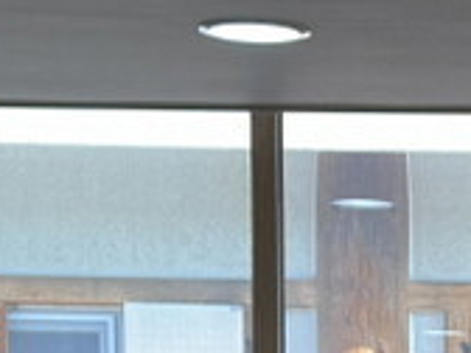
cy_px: 937
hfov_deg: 8.1
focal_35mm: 240
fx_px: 3266
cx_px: 678
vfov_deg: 5.9
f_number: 1.78
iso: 80
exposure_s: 1/237
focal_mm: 6.86
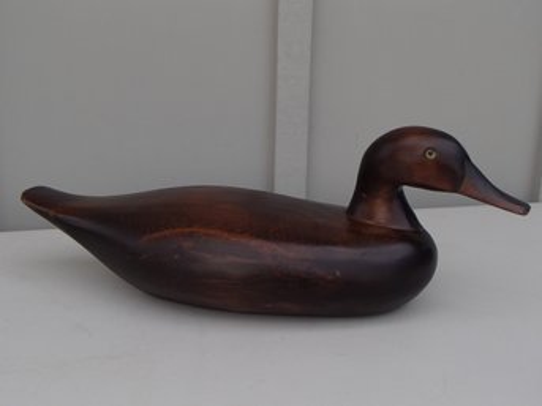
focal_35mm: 37
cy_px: 203
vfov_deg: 38.6
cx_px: 271
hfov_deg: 50.2
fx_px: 579
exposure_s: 1/400
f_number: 4.7
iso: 100
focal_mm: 6.64
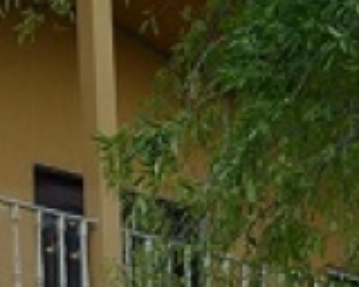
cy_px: 382
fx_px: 1753
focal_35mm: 165
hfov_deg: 11.3
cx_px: -146
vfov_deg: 9.2
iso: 100
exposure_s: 1/125
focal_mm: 26
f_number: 5.6
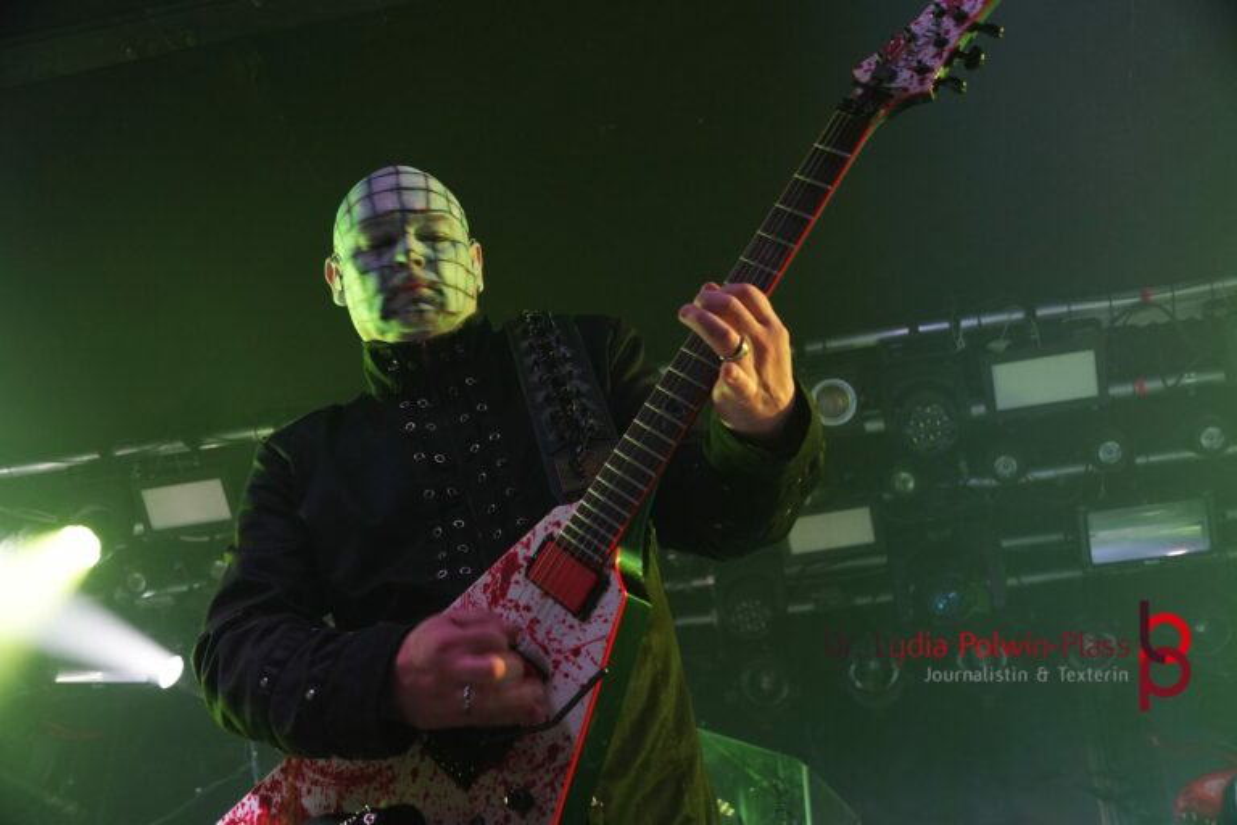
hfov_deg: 49.6
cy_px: 412
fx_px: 1340
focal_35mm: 39
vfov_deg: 34.2
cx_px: 618
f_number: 4
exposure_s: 1/40
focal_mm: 26
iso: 2000
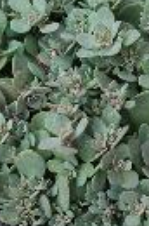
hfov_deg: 13.2
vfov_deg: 20.0
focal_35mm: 102
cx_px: 152
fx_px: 637
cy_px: 87
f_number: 7.1
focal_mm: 22
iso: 200
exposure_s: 1/60
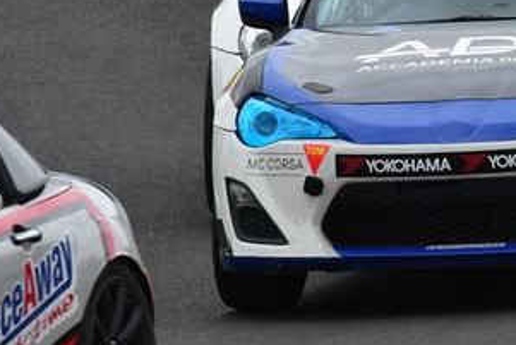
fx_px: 28593
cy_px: 50
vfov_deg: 0.7
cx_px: 415
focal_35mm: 1994
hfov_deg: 1.0
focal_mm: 500
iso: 800
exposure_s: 1/640
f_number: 11
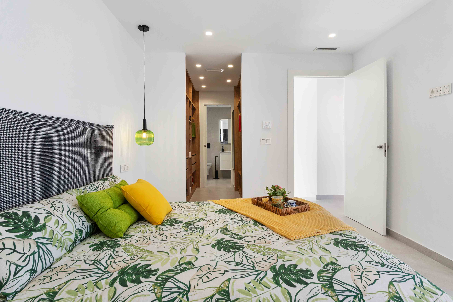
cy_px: 151
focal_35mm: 18
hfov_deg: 90.0
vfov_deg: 67.4
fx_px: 226
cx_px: 226
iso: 320
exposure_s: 1/15
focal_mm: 12
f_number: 8
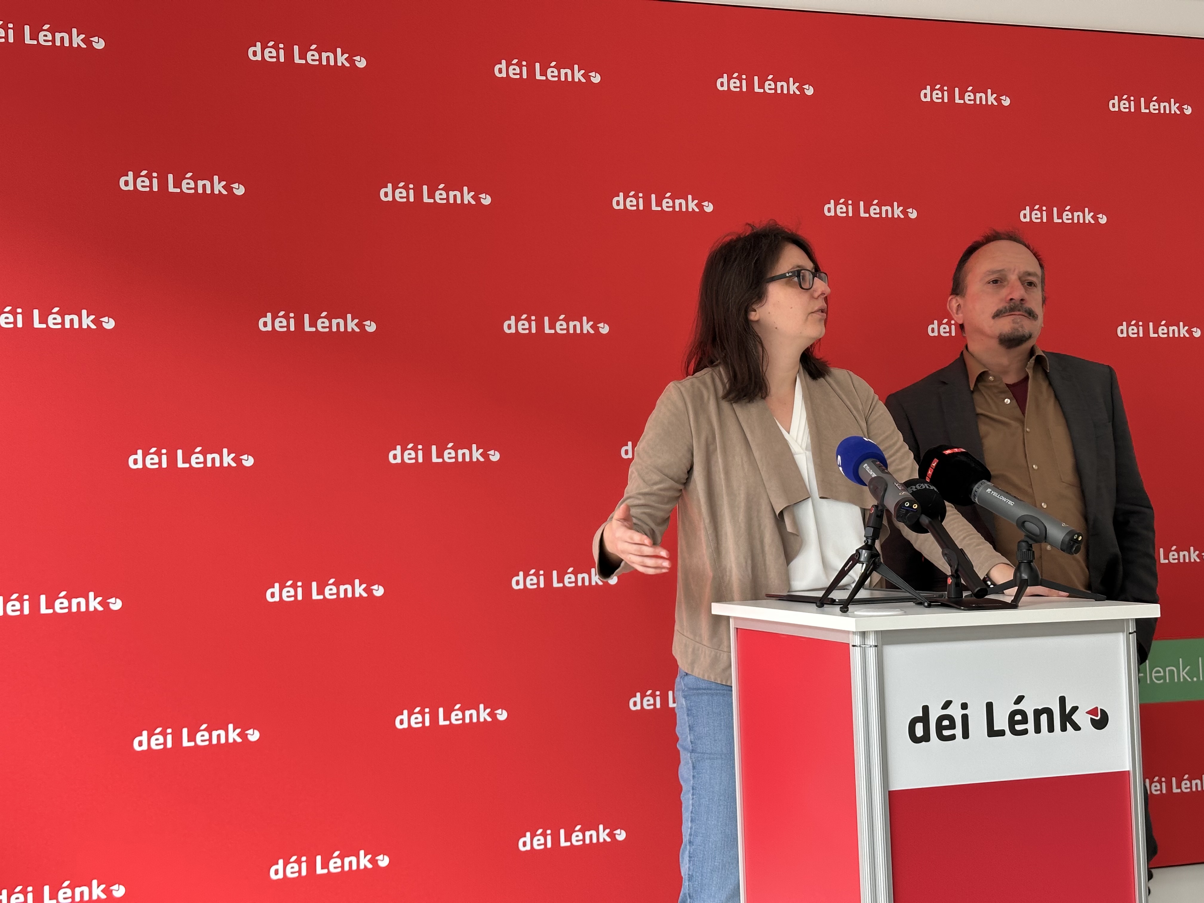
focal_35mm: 48
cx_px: 602
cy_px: 452
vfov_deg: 30.3
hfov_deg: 39.7
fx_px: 1670
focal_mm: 6.86
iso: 80
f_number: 1.78
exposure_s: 1/119
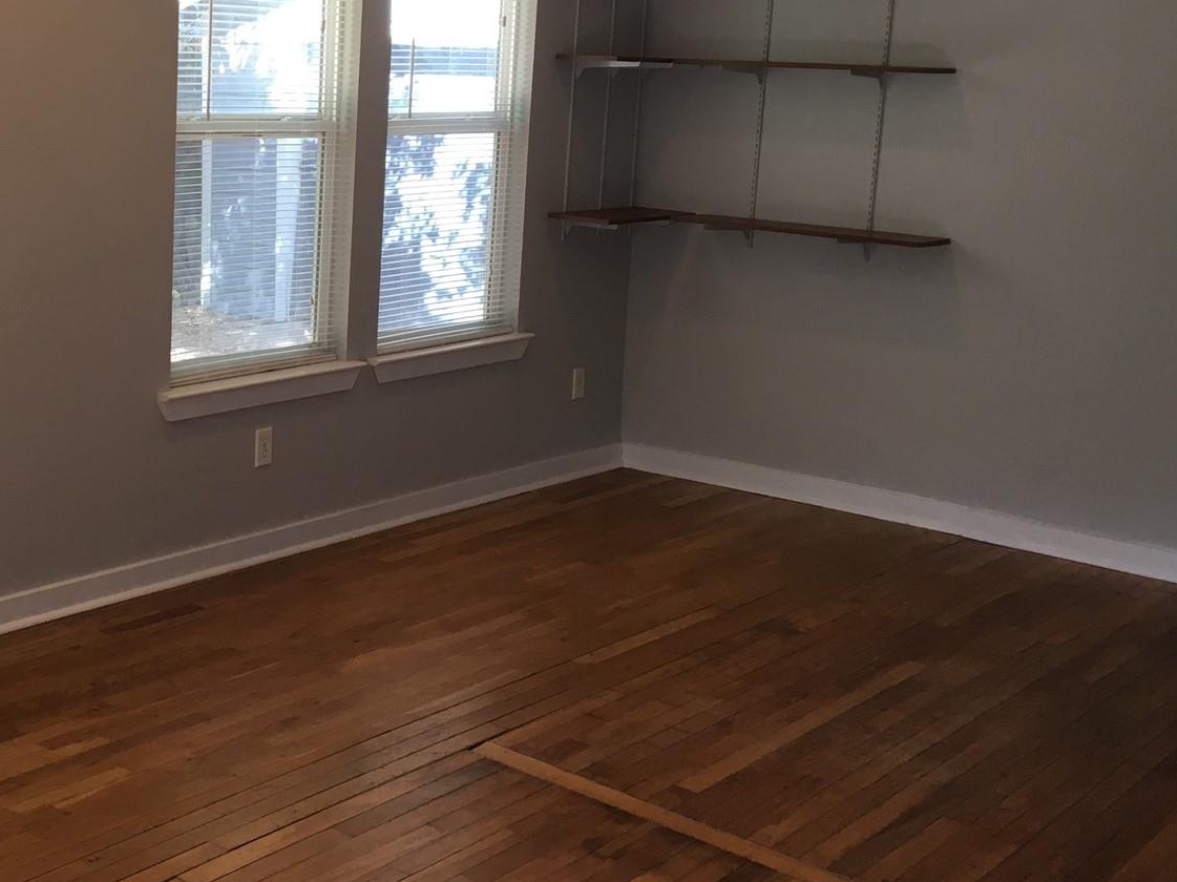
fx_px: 1802
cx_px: 310
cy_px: 337
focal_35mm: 53
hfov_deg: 35.5
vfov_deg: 27.4
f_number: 2.2
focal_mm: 4.15
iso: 25
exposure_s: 1/30
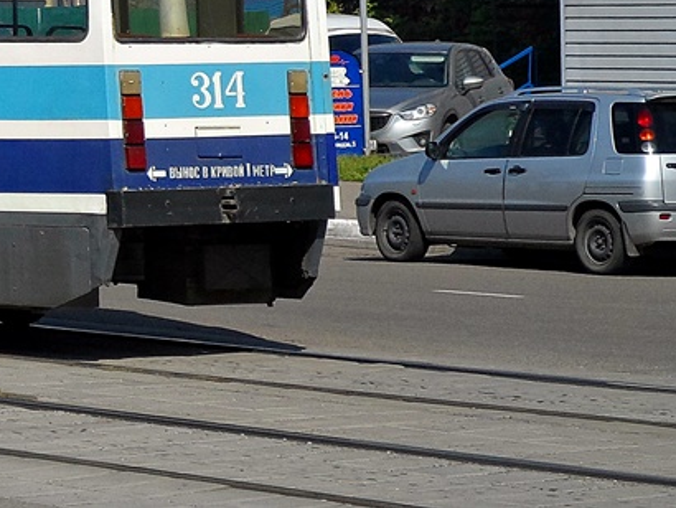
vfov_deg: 7.5
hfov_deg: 9.8
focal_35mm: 196
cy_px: -233
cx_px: -303
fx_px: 3830
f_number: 4.1
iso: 80
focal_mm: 12
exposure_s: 1/750
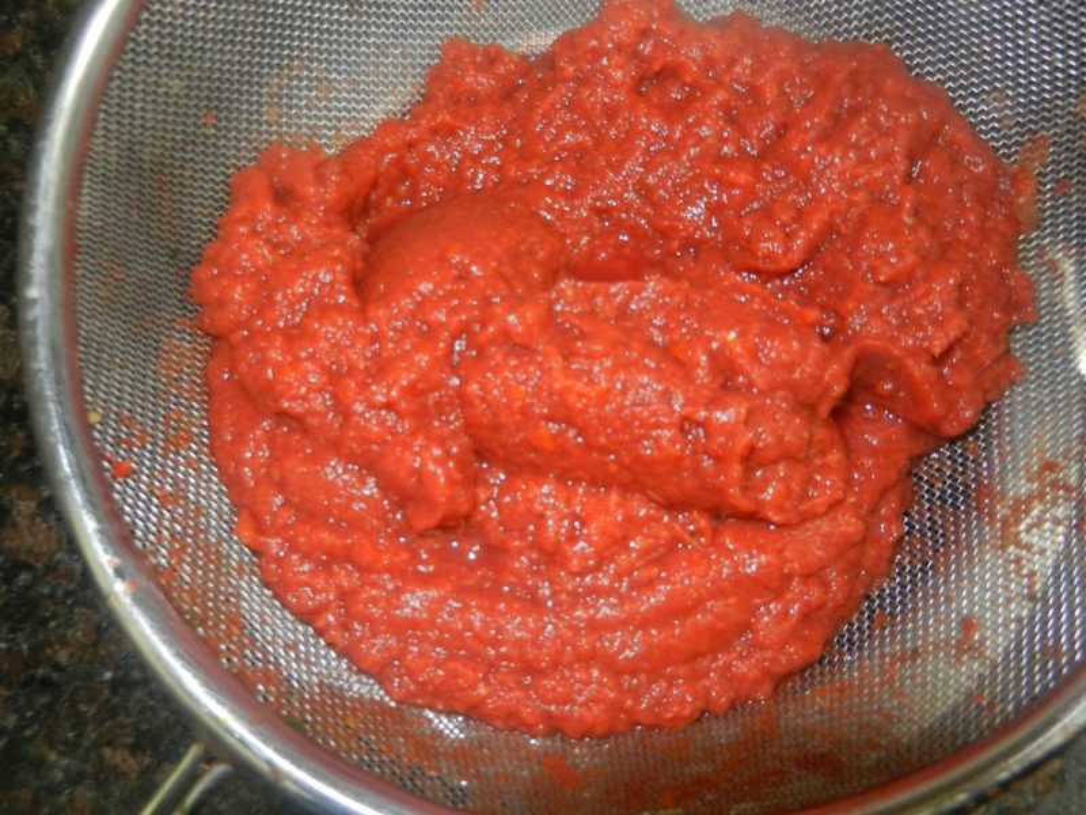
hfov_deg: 69.4
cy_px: 408
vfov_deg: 54.9
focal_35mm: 25
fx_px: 784
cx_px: 543
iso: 400
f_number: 3.5
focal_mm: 4.5
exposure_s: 1/4
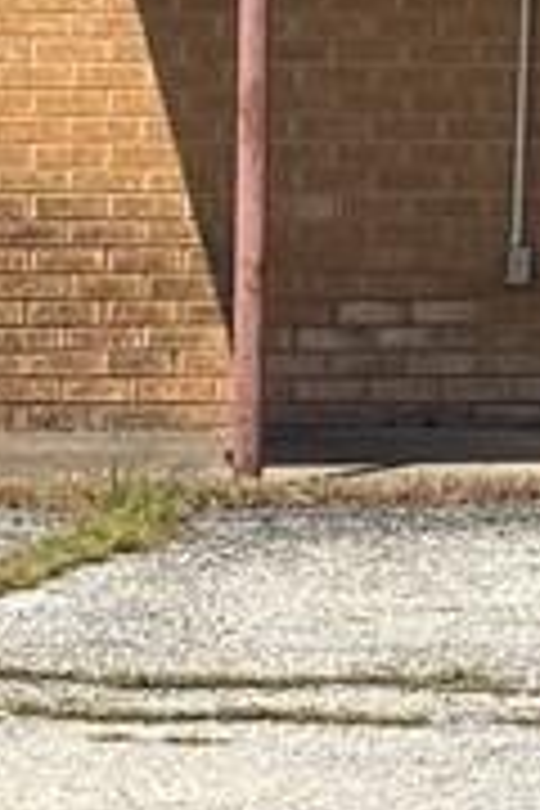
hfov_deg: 4.4
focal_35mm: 307
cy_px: -396
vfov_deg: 6.6
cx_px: 1044
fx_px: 6907
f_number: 1.6
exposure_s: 1/2398
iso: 40
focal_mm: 5.96
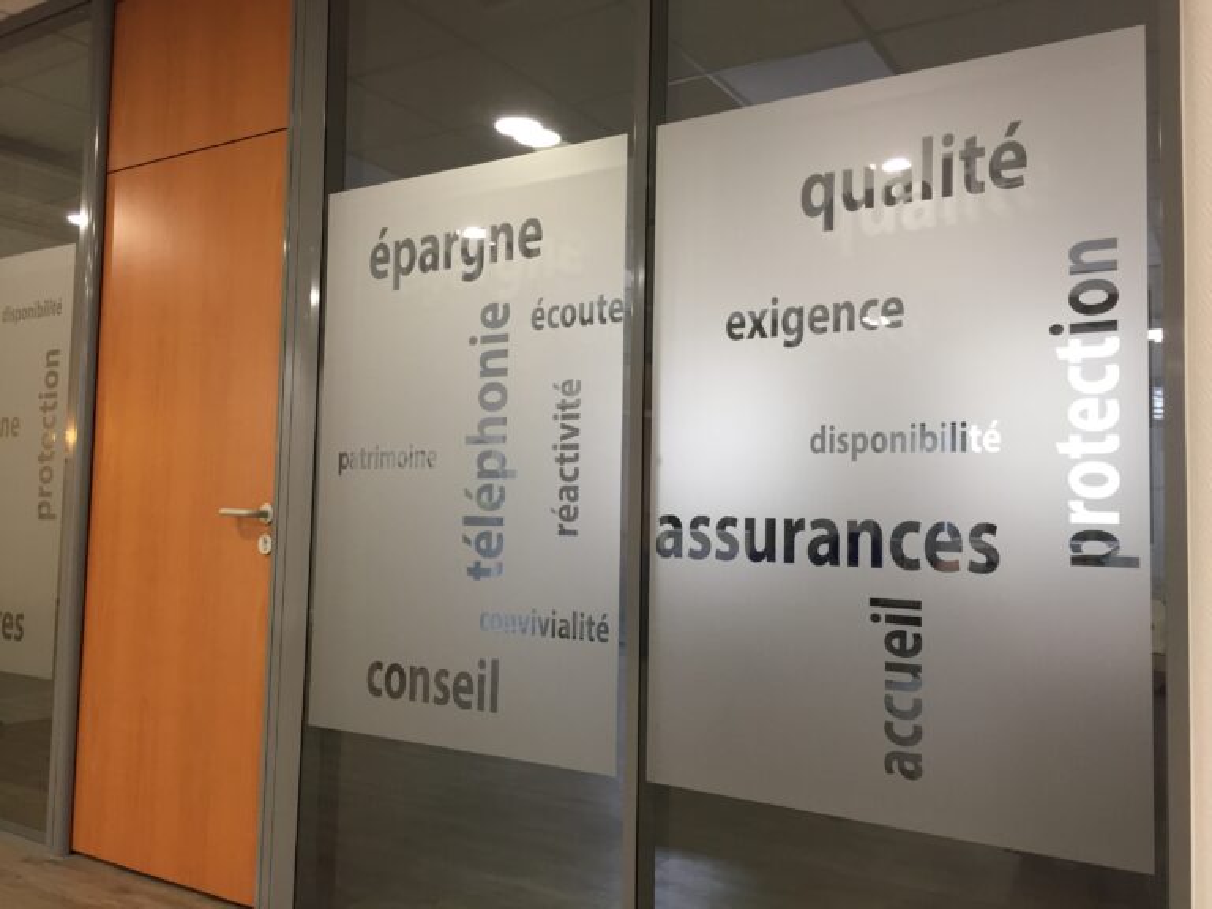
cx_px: 606
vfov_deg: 48.2
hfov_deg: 61.7
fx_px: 1015
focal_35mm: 29
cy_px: 454
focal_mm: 4.15
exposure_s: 1/33
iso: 100
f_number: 2.2
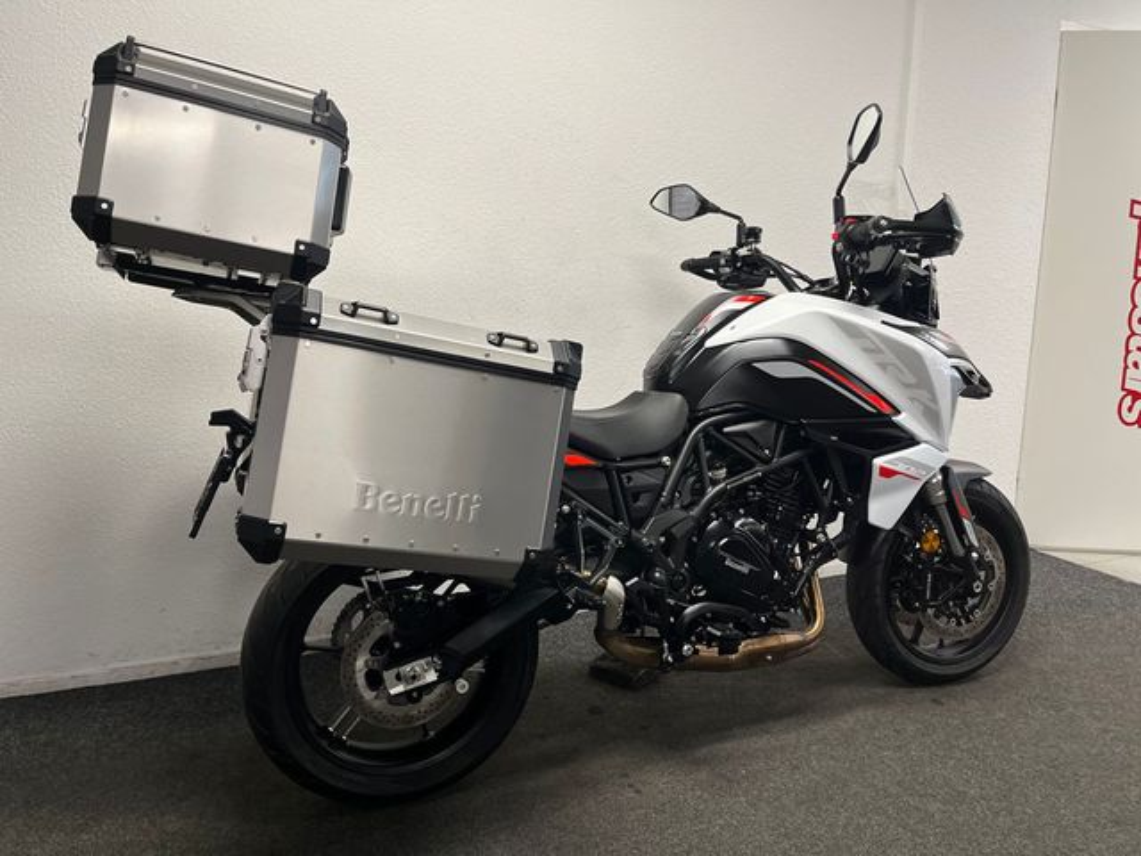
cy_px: 428
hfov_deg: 67.3
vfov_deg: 53.1
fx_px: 857
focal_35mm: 26
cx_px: 570
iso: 125
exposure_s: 1/100
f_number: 1.6
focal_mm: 5.1
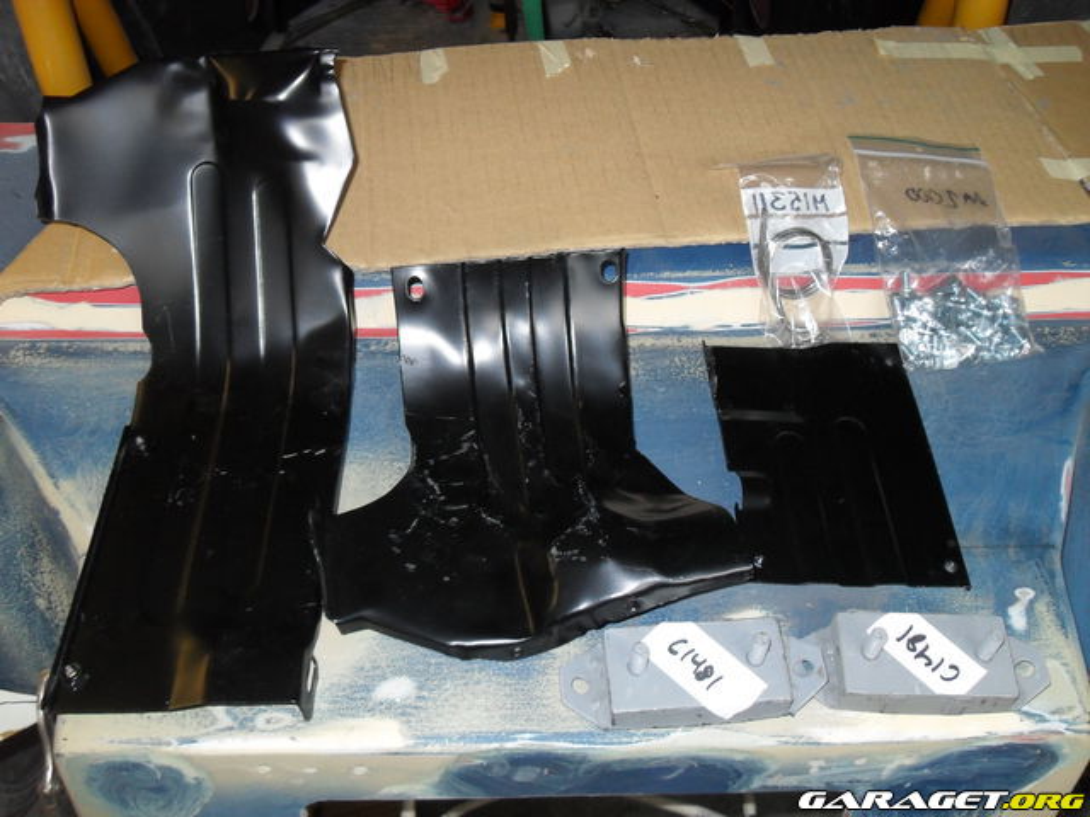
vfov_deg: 40.7
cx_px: 545
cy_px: 408
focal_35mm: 35
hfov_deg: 52.6
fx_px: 1102
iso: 200
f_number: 2.8
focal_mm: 6.2
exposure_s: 1/45
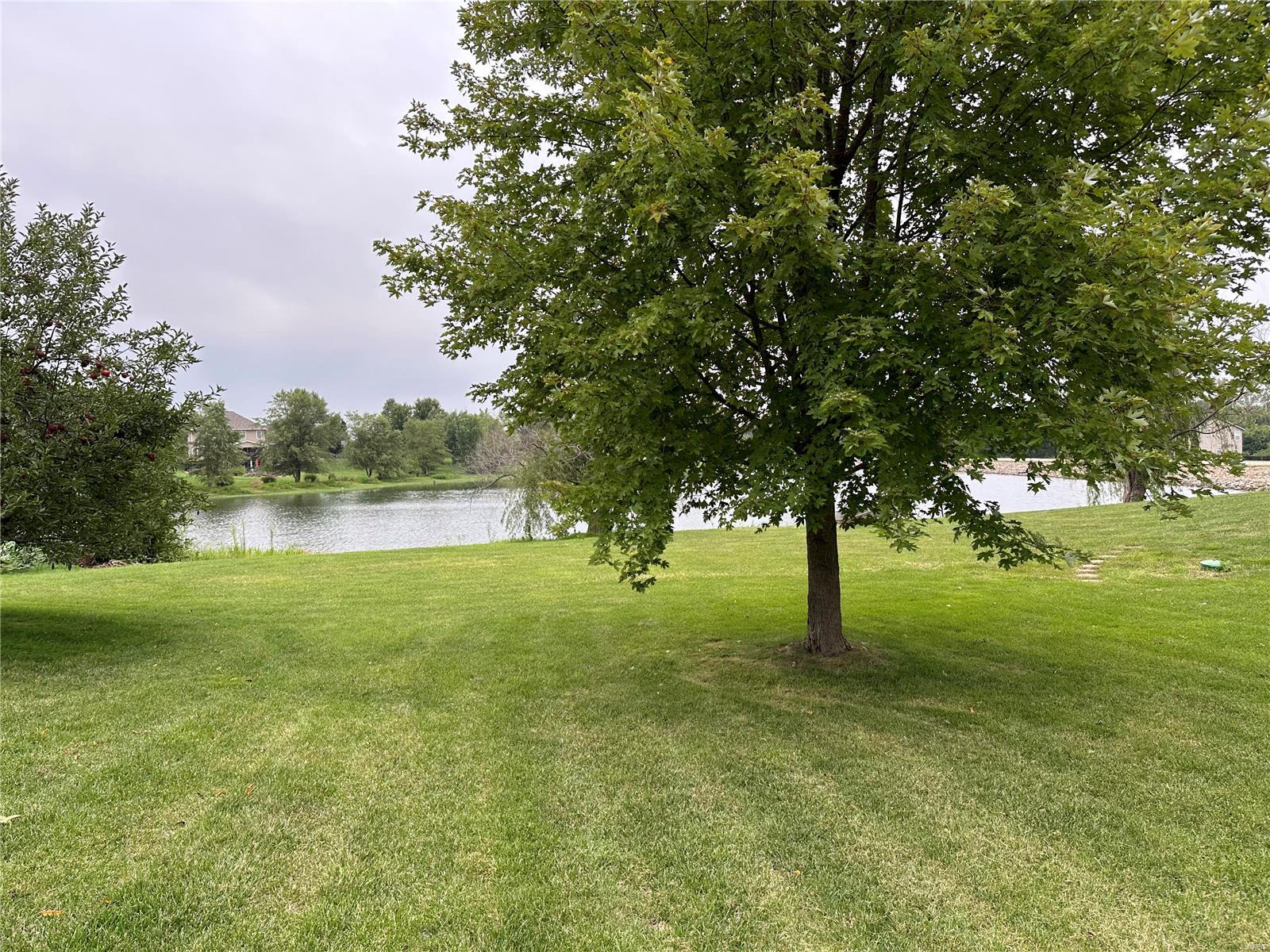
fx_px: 881
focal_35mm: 24
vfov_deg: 56.8
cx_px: 635
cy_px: 476
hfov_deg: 71.6
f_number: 1.78
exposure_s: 1/137
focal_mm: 6.86
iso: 64
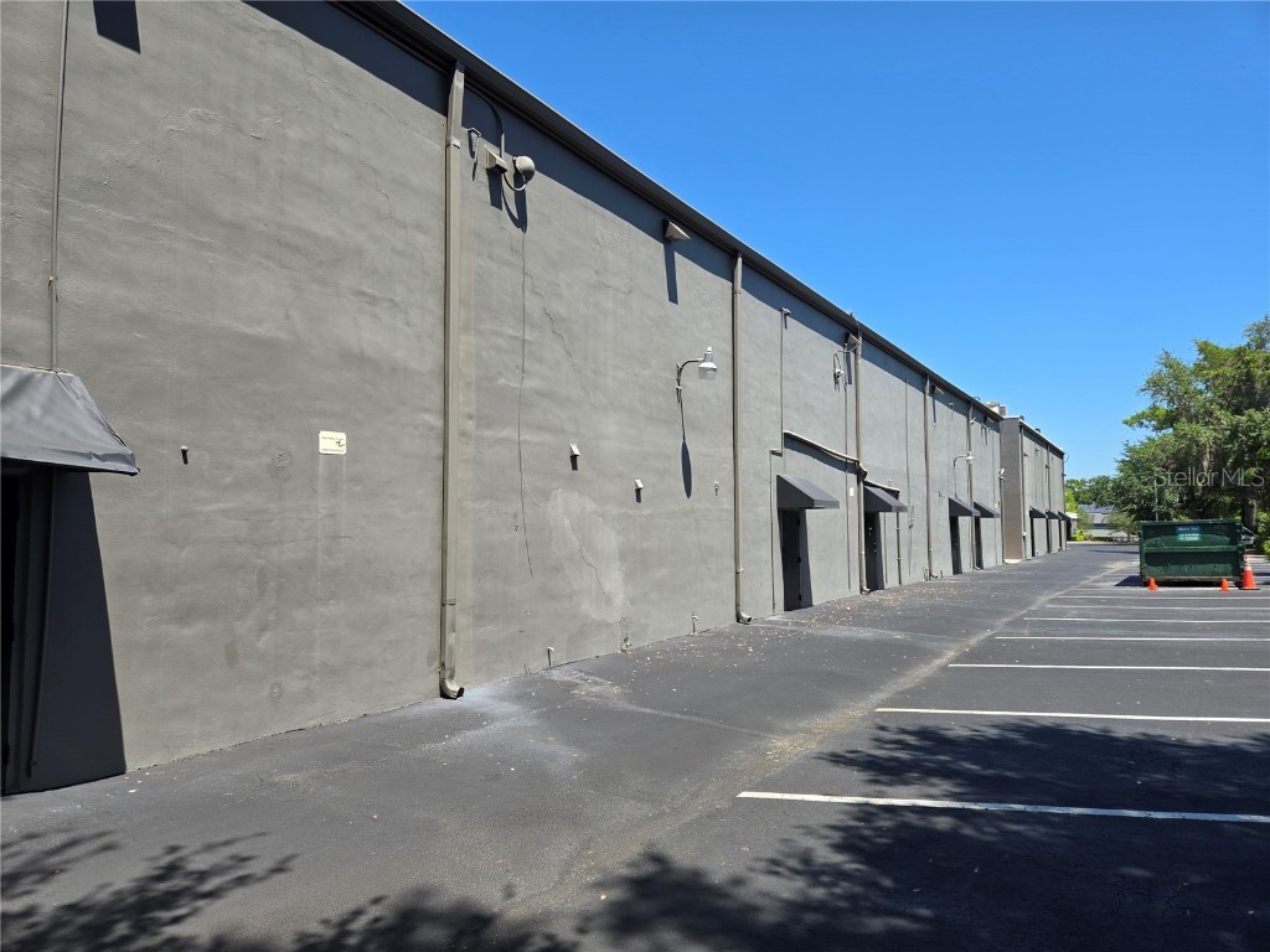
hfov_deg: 73.9
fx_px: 844
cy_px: 476
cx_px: 635
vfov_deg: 58.9
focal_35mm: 23
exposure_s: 1/1096
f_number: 1.8
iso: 25
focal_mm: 5.4
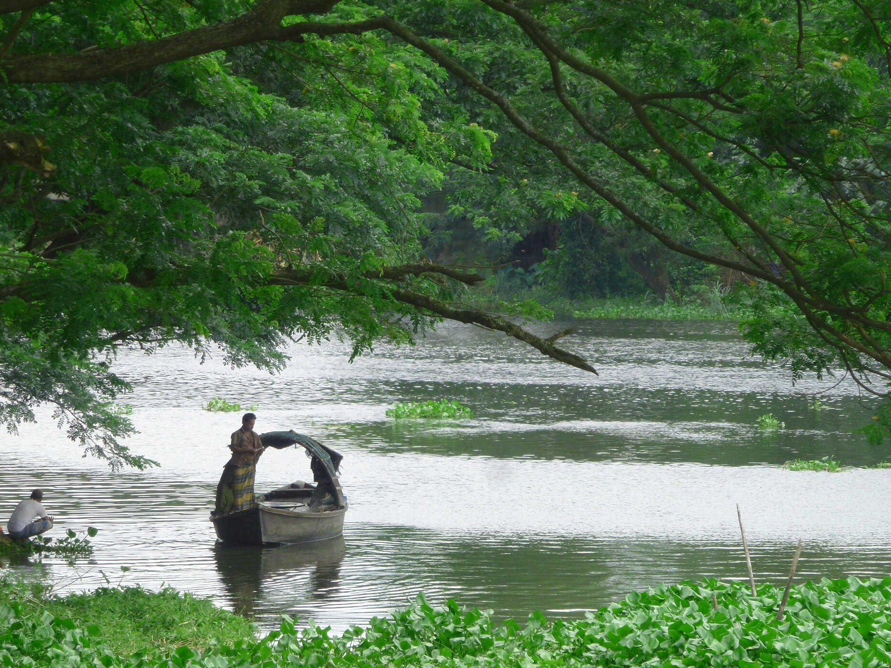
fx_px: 6409
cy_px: 379
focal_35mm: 249
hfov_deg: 8.0
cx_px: 398
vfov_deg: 6.0
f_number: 5.5
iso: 100
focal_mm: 38.3
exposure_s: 1/160
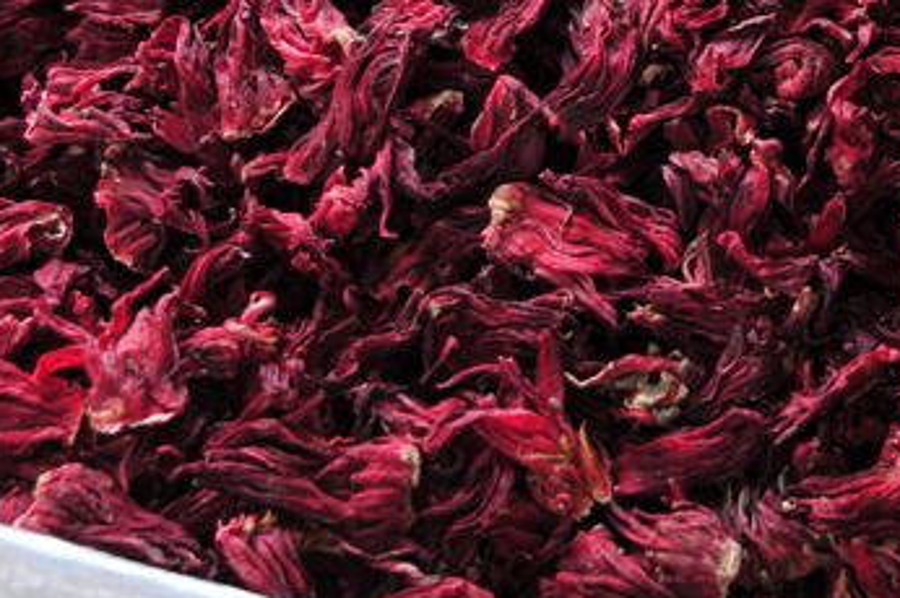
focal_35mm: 142
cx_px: 723
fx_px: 3547
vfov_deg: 9.5
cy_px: -114
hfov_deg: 14.4
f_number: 5
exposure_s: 1/100
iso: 250
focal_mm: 32
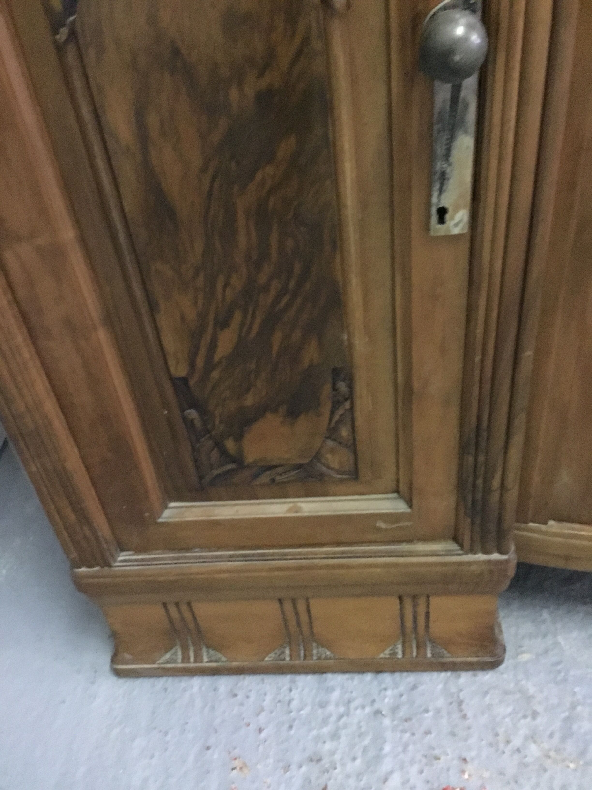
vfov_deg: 58.4
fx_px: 707
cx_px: 296
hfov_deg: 45.4
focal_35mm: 31
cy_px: 395
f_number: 2.4
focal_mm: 3.3
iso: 640
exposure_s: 1/17
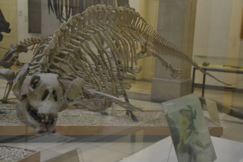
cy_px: 81
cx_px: 122
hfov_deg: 35.1
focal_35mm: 57
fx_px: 385
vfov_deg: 23.8
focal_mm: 38
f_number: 4.5
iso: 2000
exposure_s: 1/60
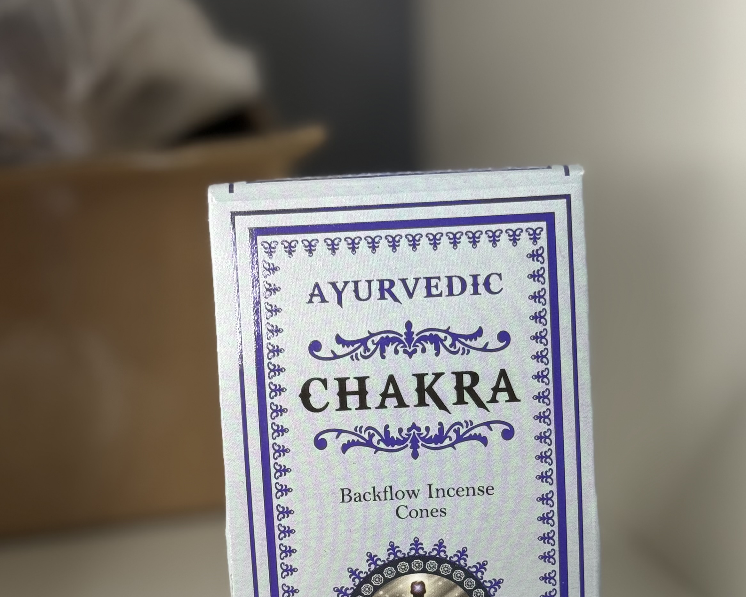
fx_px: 1789
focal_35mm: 81
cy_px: 498
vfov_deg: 18.7
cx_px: 412
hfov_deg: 23.6
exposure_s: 1/166
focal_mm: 6.76
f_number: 1.78
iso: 50
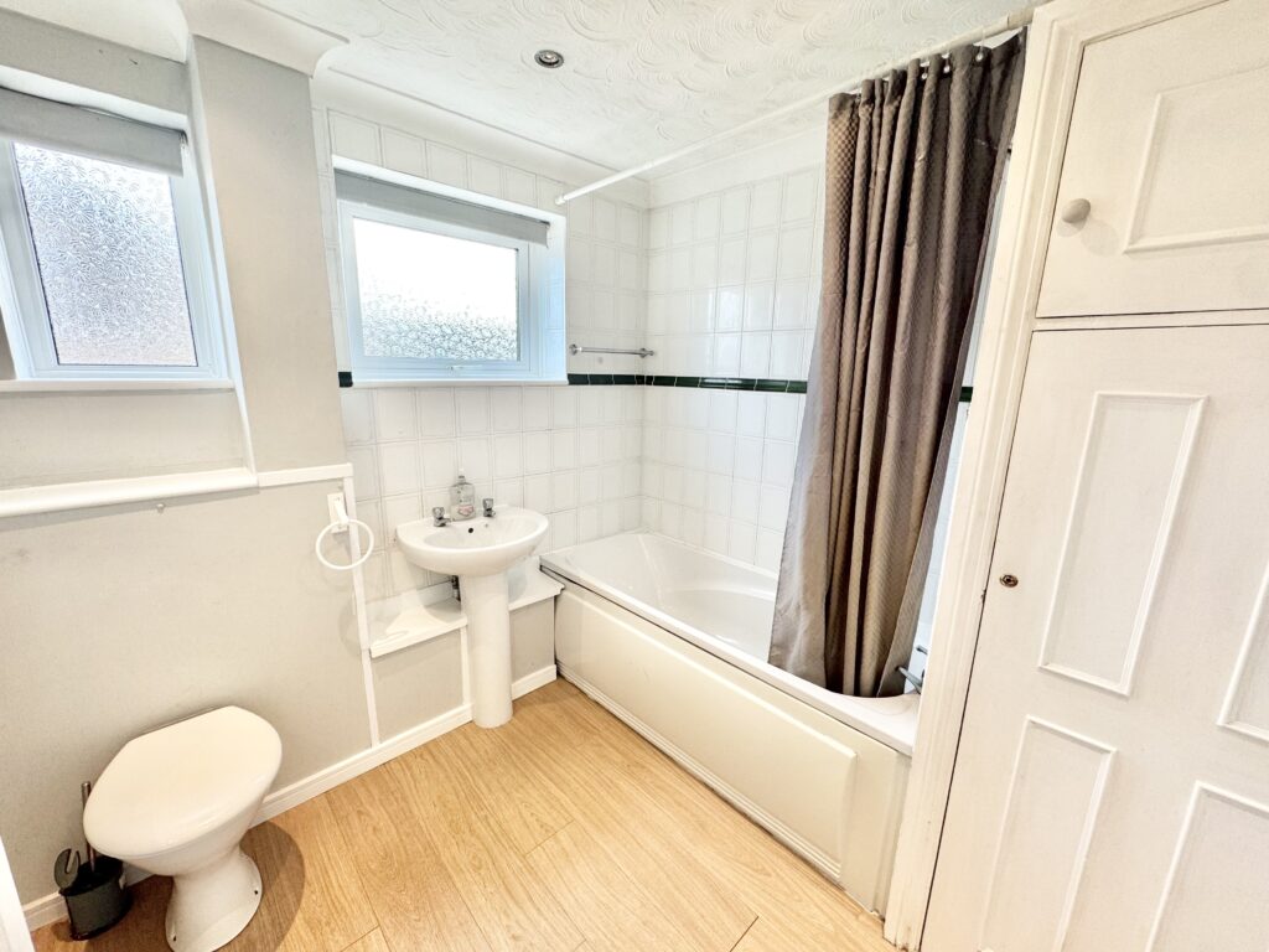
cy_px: 476
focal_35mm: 14
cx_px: 634
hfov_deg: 102.1
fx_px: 513
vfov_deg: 85.7
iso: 100
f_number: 2.2
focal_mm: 2.22
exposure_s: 1/100
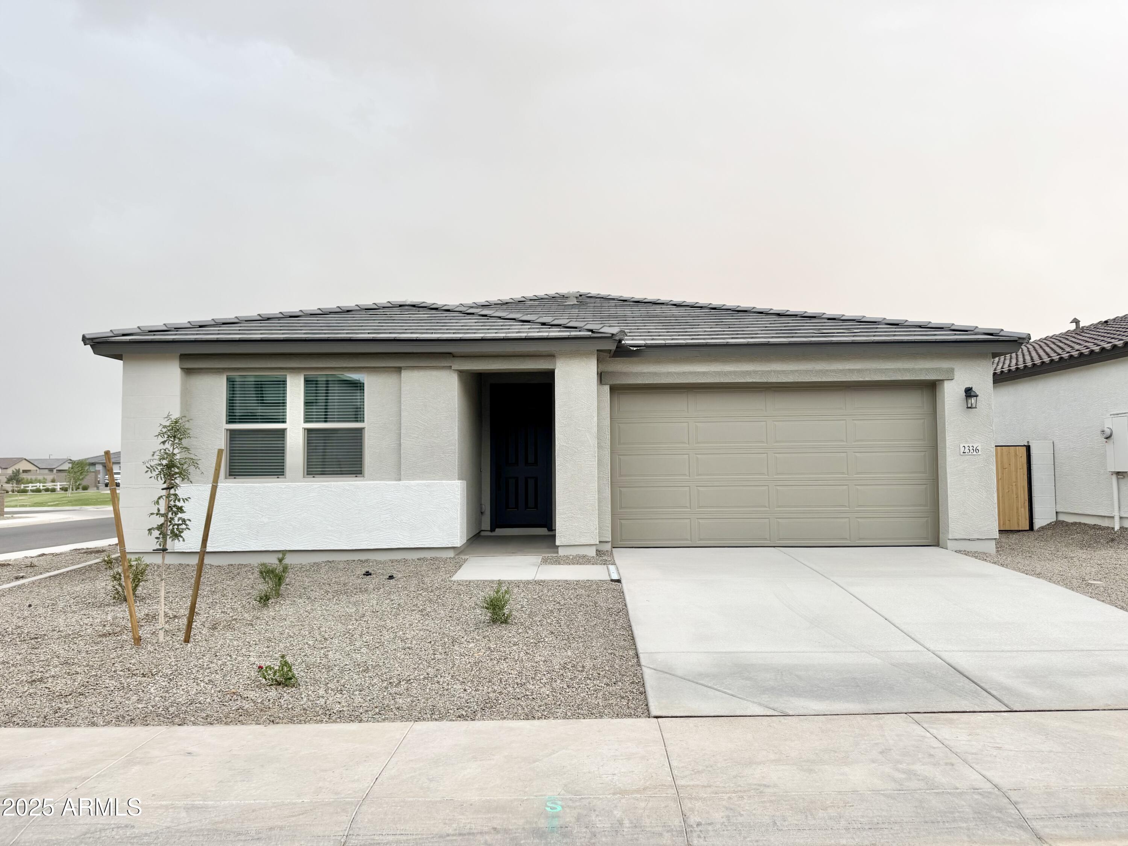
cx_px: 564
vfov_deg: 56.8
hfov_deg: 71.6
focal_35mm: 24
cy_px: 423
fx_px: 782
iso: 80
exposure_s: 1/121
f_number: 1.78
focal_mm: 6.76
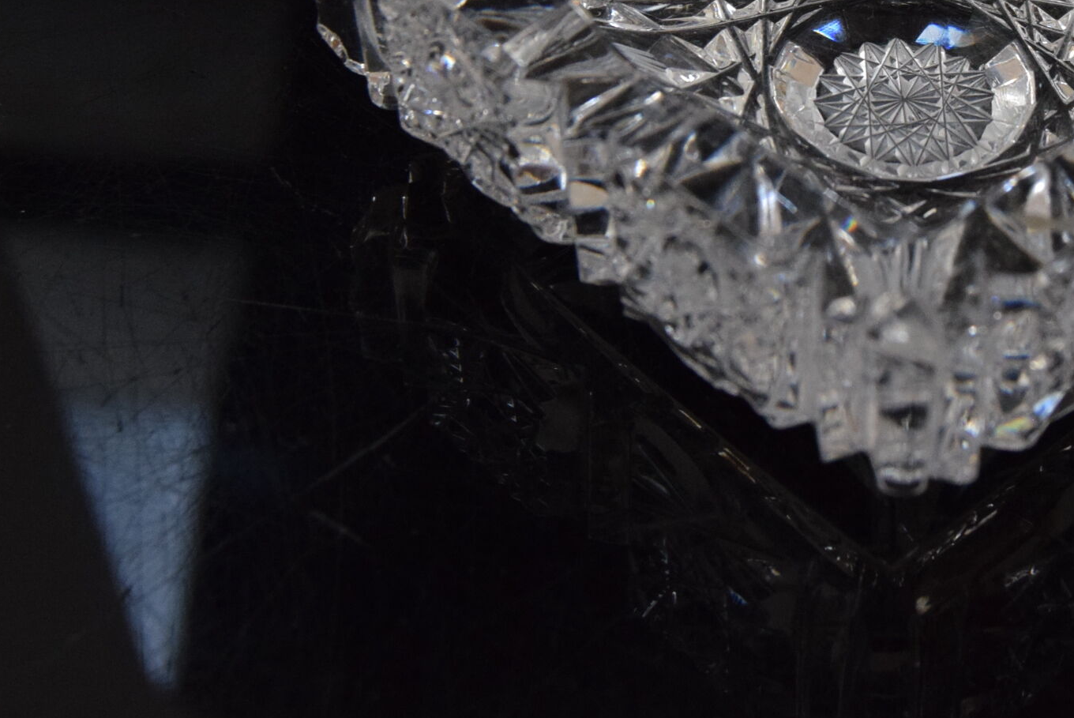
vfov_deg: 13.7
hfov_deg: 20.3
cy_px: 9
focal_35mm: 99
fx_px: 2956
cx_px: 893
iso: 1600
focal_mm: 30
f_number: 6.3
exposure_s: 1/160
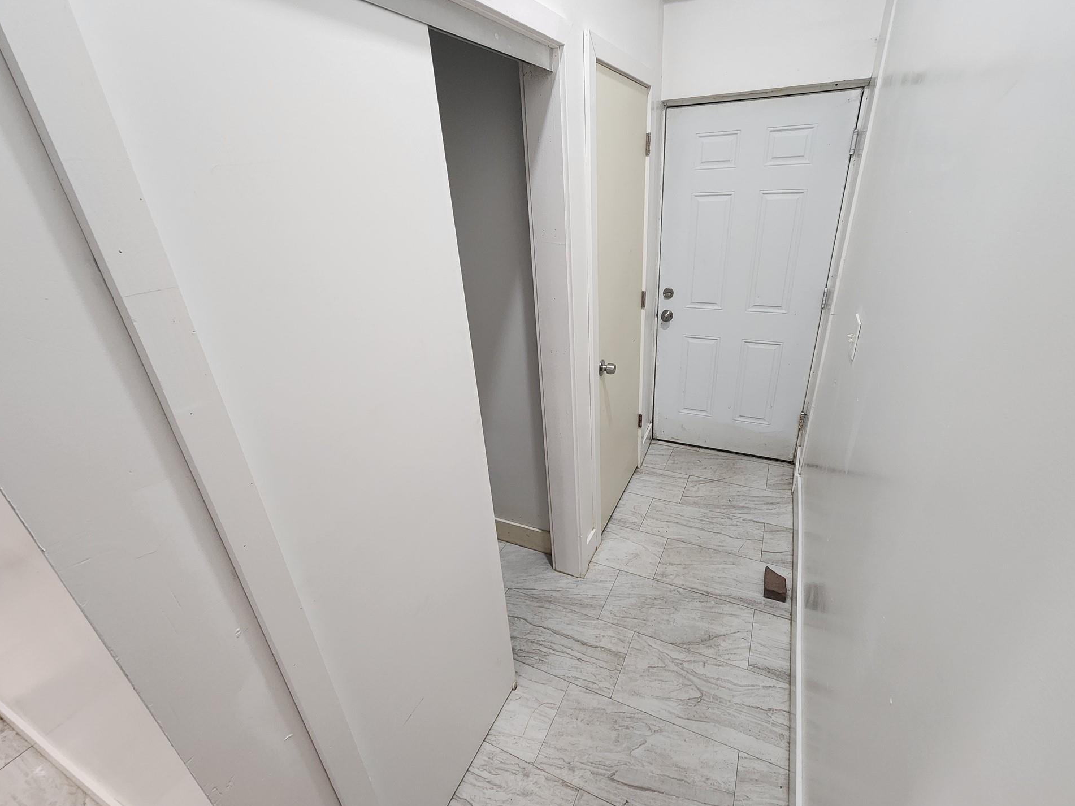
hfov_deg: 102.0
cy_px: 397
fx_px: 435
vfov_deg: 85.7
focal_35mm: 14
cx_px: 565
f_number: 2.2
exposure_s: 1/40
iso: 320
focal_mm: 2.2
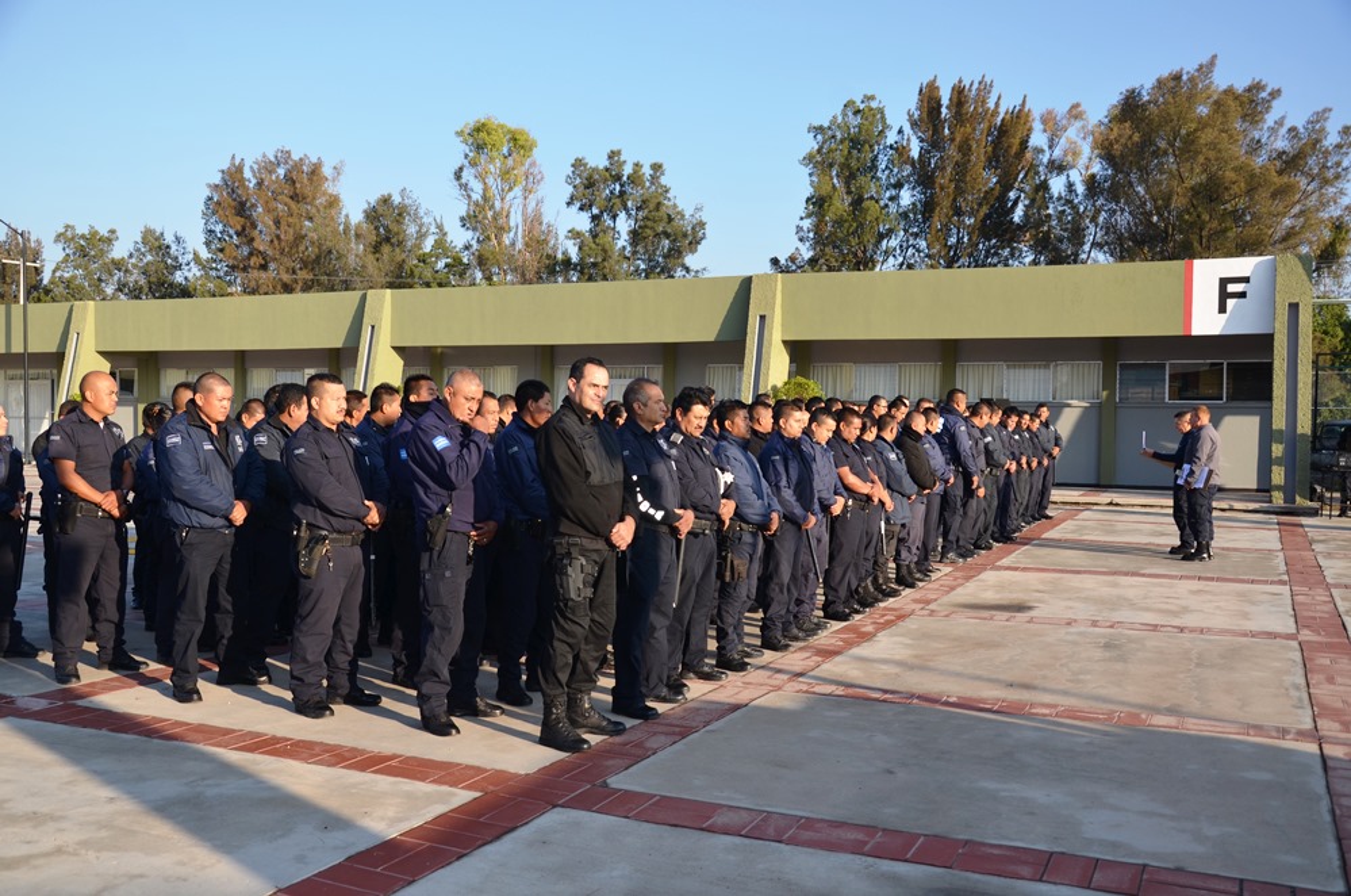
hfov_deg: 57.3
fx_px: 1236
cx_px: 676
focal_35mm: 33
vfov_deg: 39.8
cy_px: 448
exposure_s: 1/250
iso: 100
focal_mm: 22
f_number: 4.5
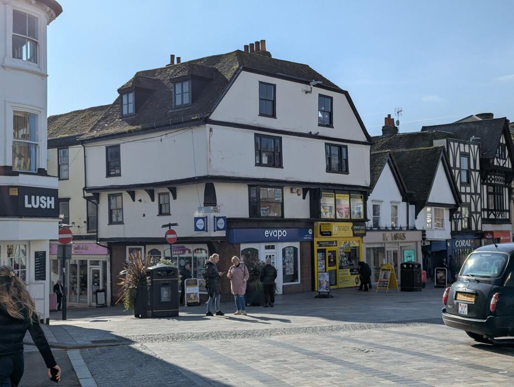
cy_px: 194
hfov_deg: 39.6
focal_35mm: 48
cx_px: 257
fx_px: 714
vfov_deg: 30.3
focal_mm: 6.81
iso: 51
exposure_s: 1/5848
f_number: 1.85
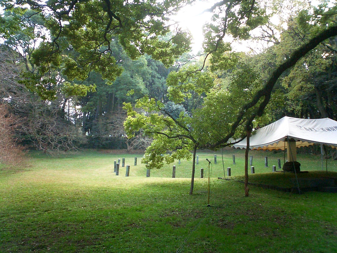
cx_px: 168
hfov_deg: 50.1
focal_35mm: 37
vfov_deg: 38.7
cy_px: 126
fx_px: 360
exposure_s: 1/80
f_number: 3.5
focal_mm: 5.6
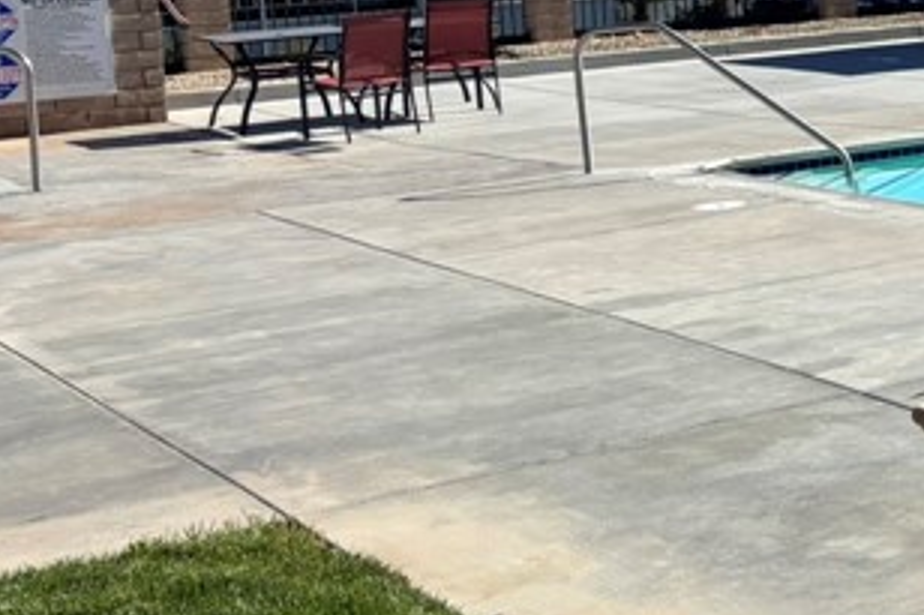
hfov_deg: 19.0
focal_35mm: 90
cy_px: -24
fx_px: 2309
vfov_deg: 14.9
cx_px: 1506
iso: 50
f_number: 1.6
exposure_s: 1/5076
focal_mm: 5.96
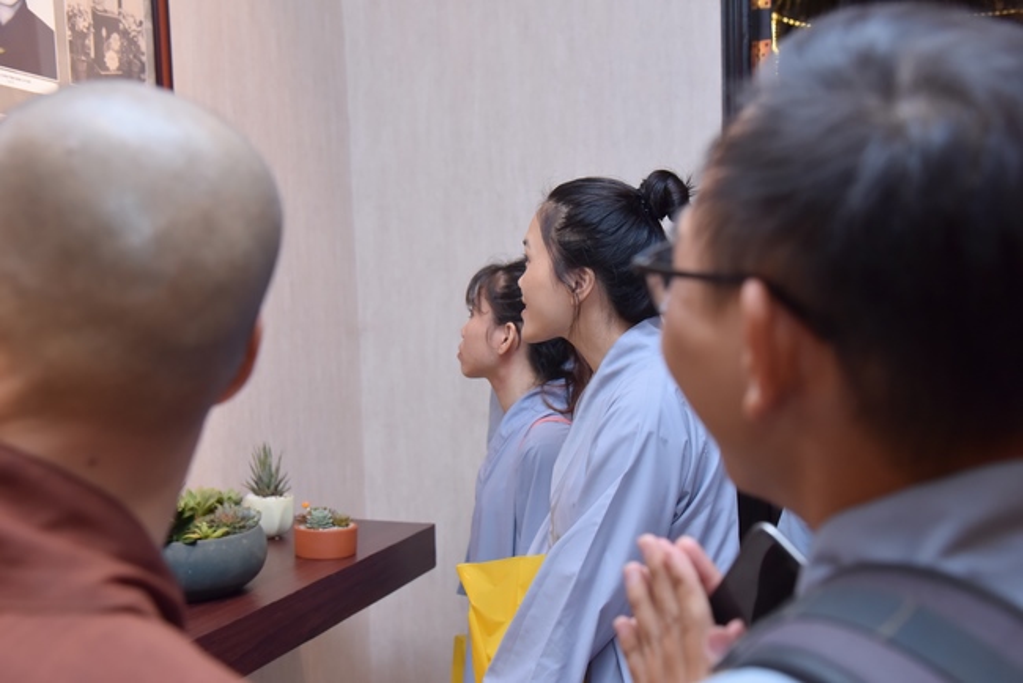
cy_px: 342
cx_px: 512
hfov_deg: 41.1
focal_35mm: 48
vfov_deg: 28.1
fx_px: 1365
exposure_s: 1/200
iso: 1600
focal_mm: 48
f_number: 5.6
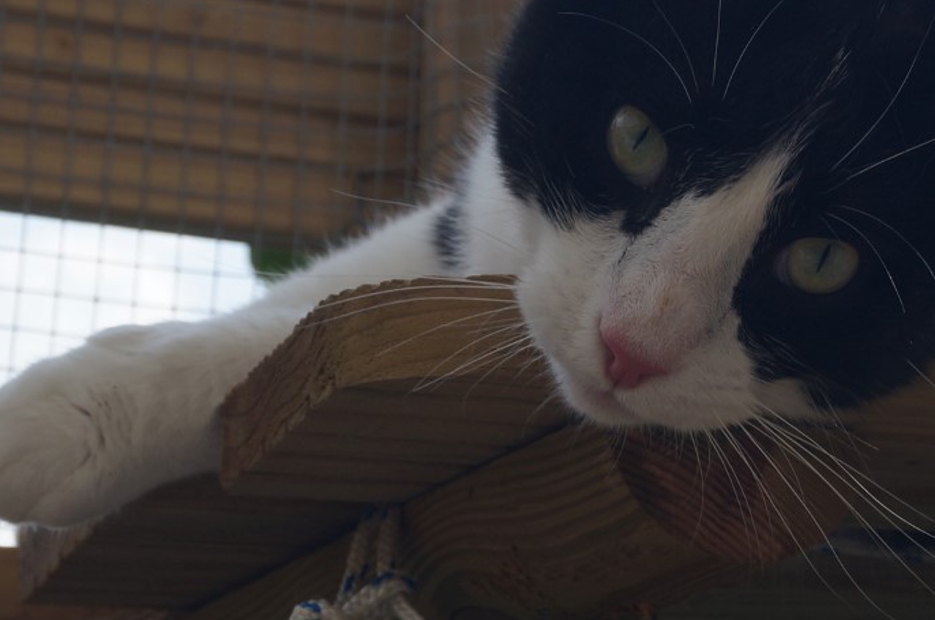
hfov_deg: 12.9
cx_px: 639
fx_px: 4123
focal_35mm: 159
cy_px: 72
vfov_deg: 8.6
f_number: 8
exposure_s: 1/160
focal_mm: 45
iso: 100
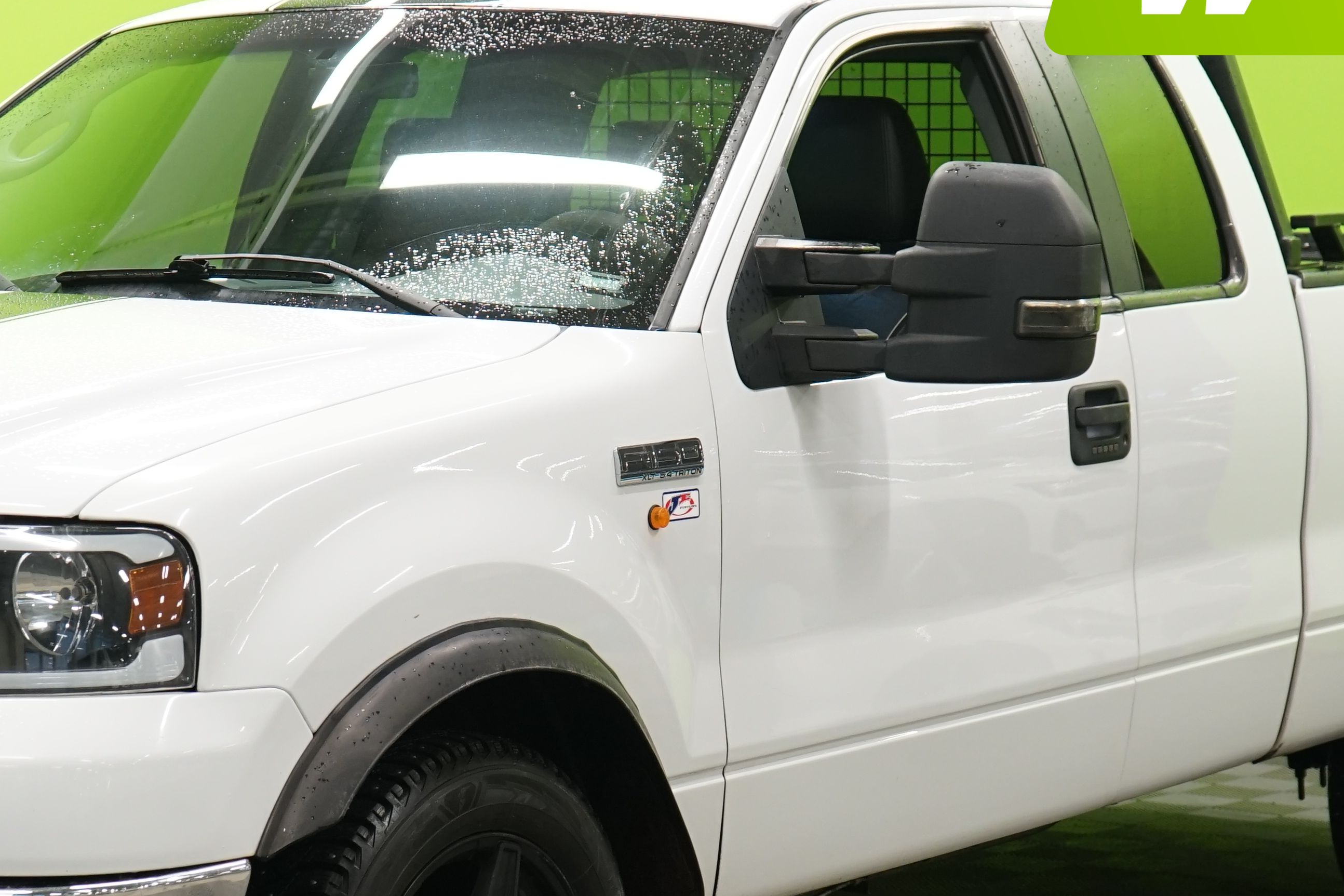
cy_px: 584
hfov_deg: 20.0
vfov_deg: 13.4
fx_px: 3807
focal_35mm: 102
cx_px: 461
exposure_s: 1/50
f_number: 5
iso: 800
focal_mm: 44
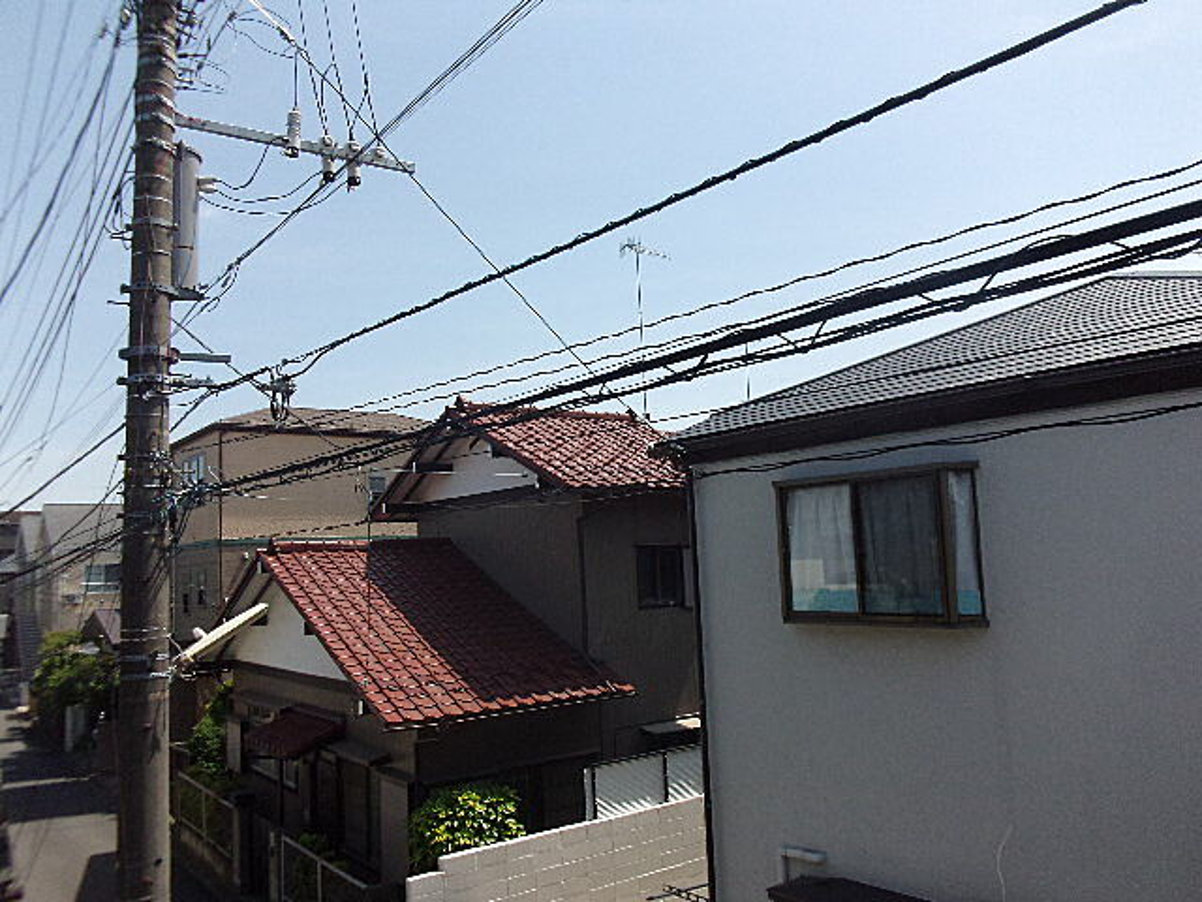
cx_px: 601
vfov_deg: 49.7
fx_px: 972
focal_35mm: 28
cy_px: 451
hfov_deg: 63.4
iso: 200
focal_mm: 5.1
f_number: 10.8
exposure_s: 1/240
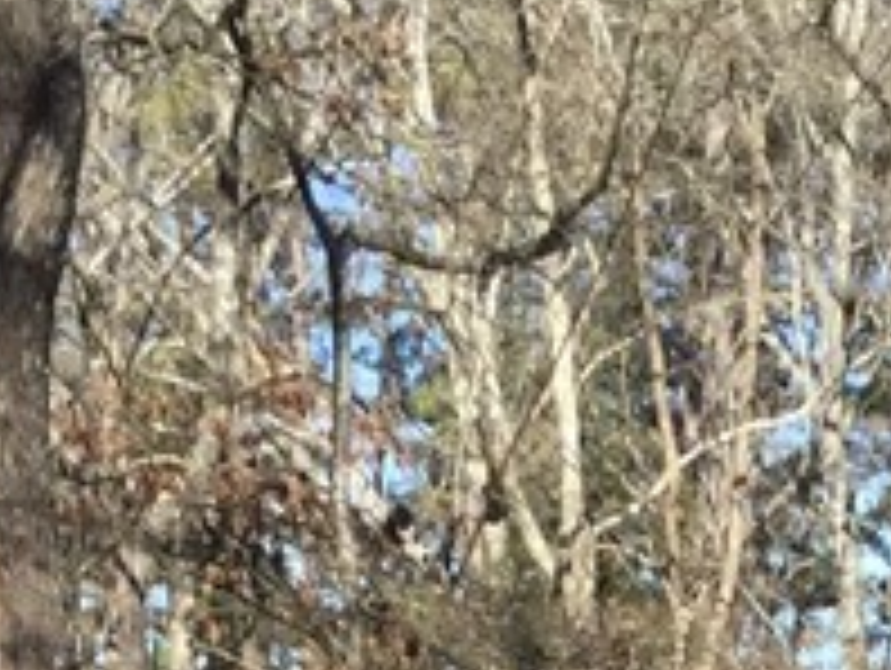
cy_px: 1511
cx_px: 806
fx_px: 4123
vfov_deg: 8.6
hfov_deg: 12.2
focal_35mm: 160
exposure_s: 1/471
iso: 25
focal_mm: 3.3
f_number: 2.4
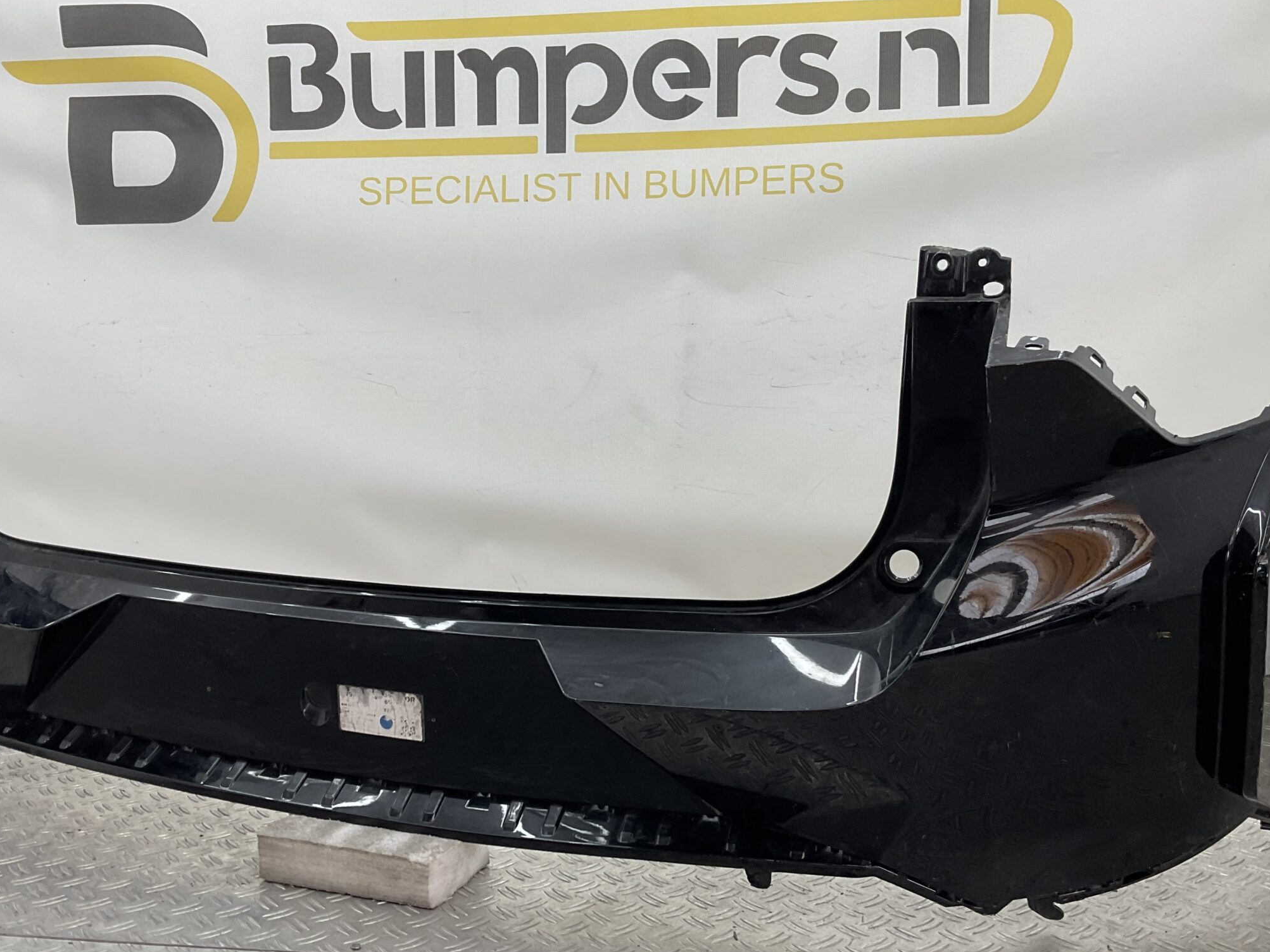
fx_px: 1358
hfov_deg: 50.1
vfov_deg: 38.6
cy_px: 535
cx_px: 589
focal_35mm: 37
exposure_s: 1/120
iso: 25
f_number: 1.8
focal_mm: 3
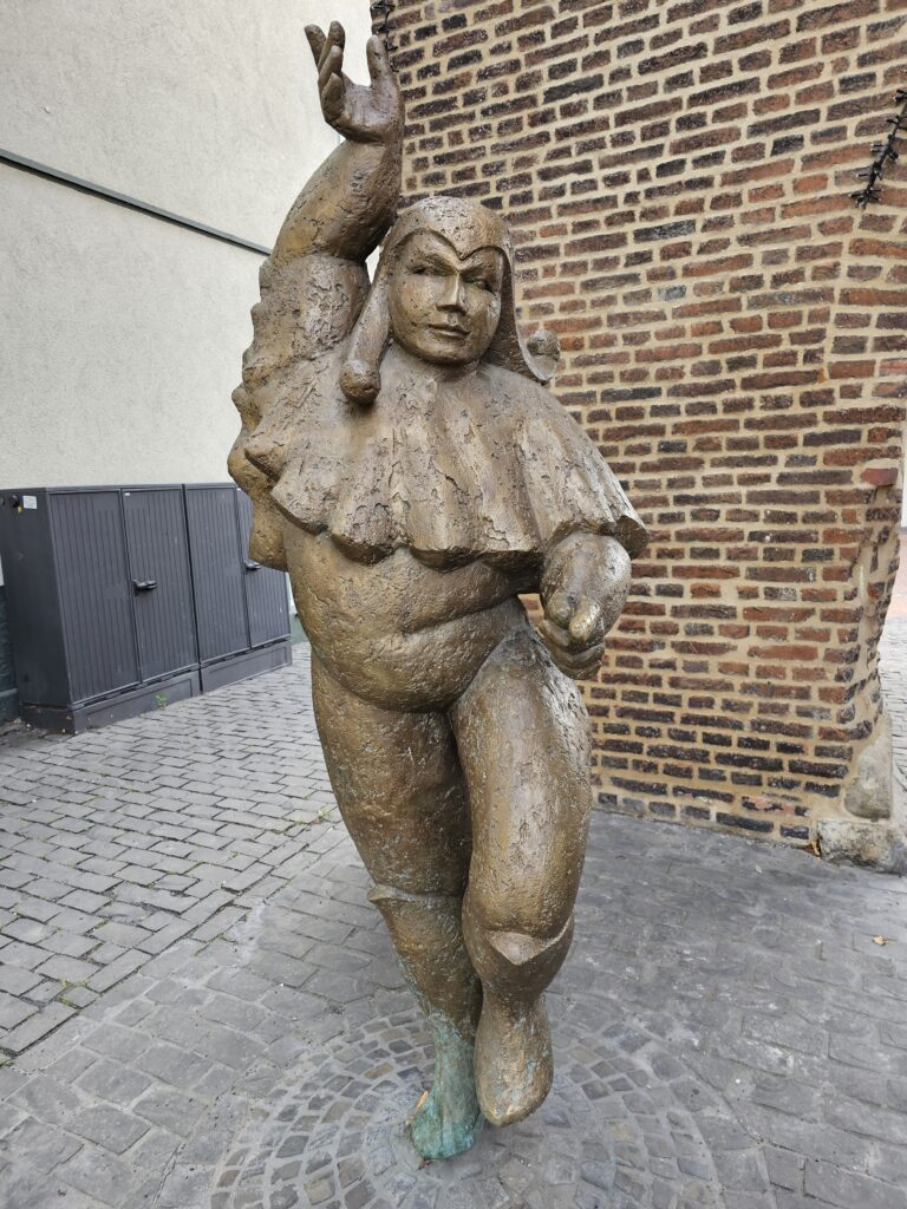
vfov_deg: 73.9
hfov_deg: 58.9
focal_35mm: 23
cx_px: 454
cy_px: 604
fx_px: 804
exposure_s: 1/180
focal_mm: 6.3
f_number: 1.7
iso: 100
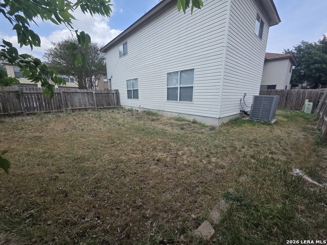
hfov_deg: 106.2
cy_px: 122
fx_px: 123
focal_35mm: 13
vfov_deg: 89.9
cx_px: 164
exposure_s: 1/1449
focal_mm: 2.2
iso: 40
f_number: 1.9
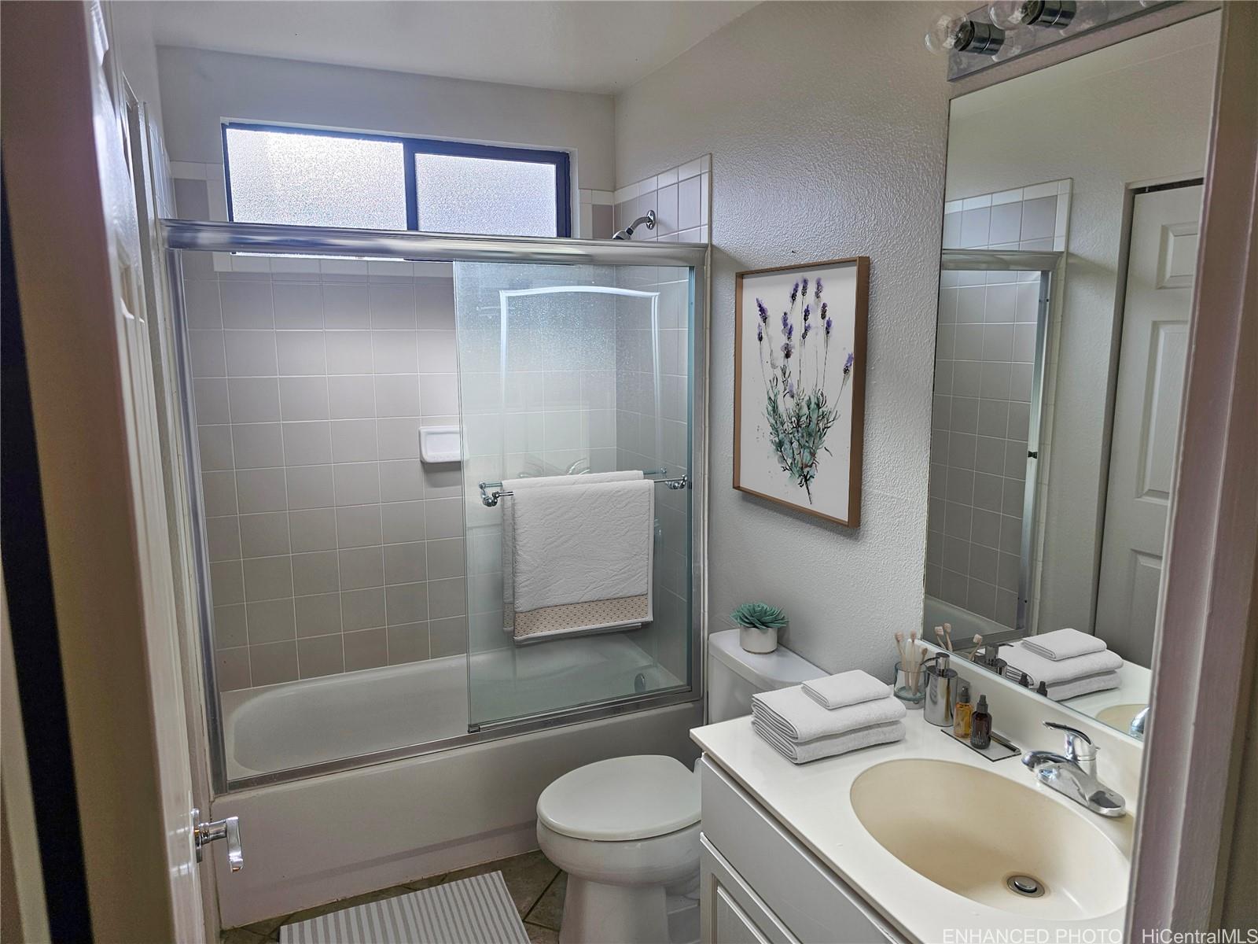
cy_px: 472
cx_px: 629
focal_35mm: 23
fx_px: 836
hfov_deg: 73.9
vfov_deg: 58.9
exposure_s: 1/180
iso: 20
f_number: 1.7
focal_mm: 6.3
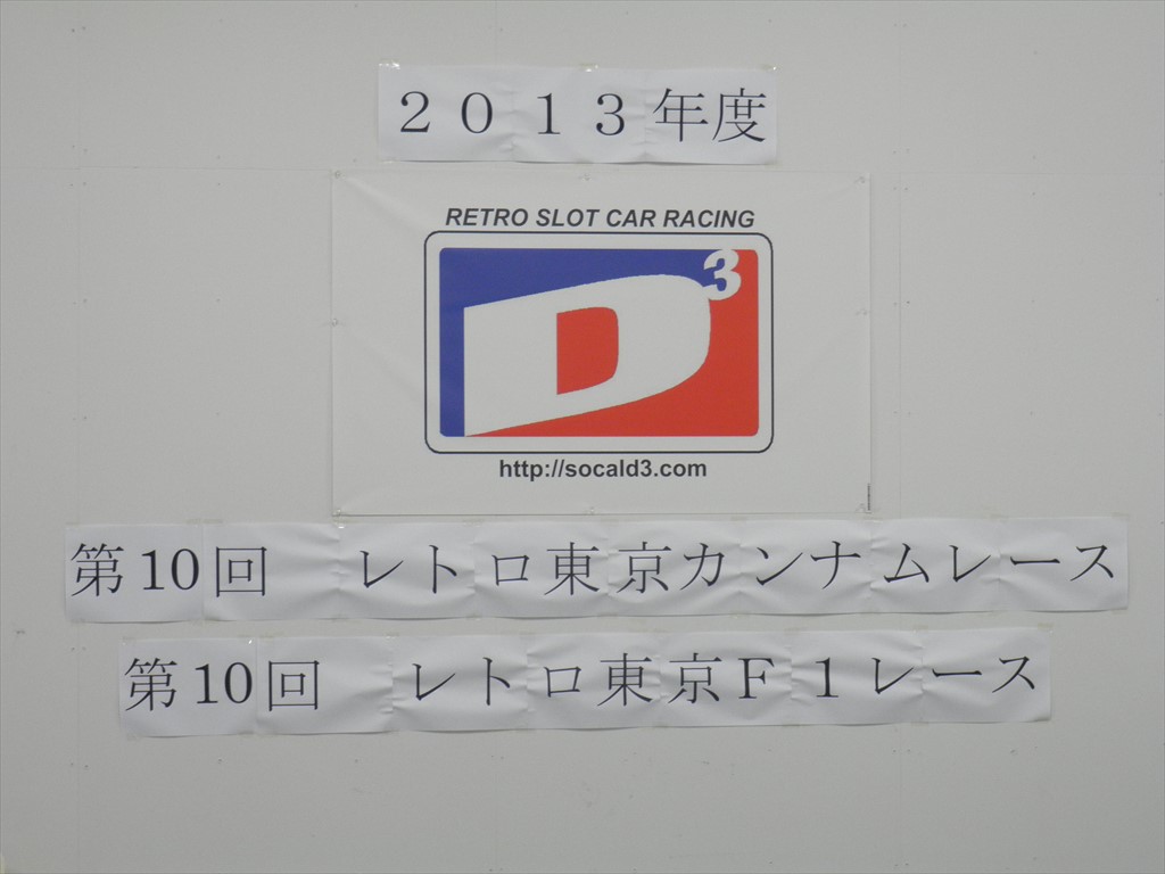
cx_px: 582
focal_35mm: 71
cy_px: 437
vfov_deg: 20.7
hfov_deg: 27.4
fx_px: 2390
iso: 200
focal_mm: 12.5
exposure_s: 1/13
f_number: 4.9
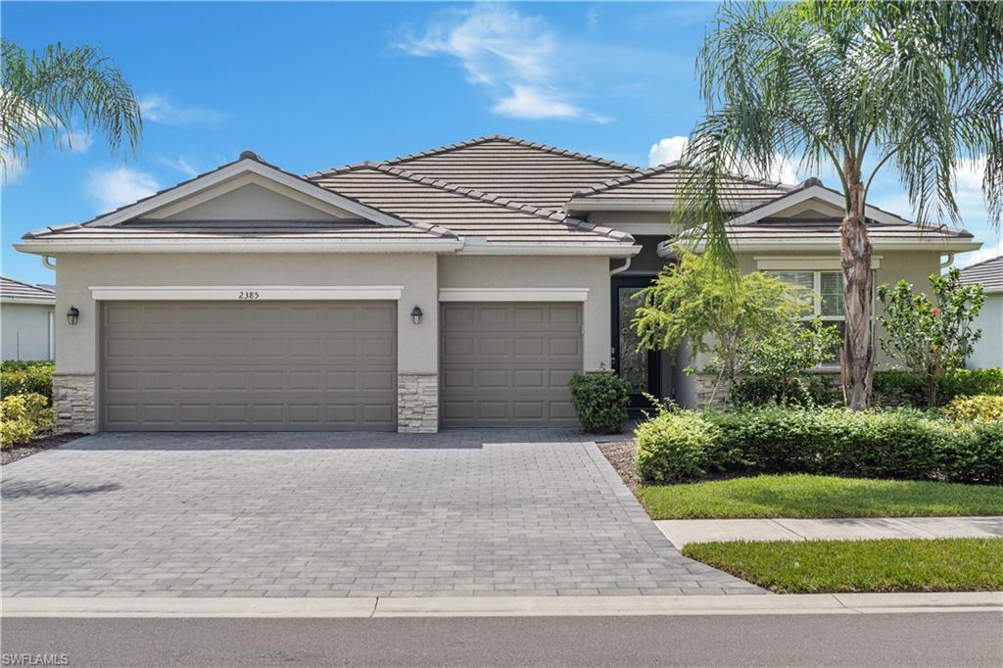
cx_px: 502
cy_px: 334
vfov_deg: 33.4
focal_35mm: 40
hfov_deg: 48.5
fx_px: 1114
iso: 500
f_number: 9
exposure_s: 1/250
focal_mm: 27
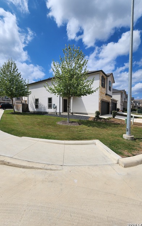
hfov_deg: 78.7
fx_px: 87
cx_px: 70
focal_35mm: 14
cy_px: 112
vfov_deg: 105.3
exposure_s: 1/5108
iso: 50
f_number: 2.2
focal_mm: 2.2
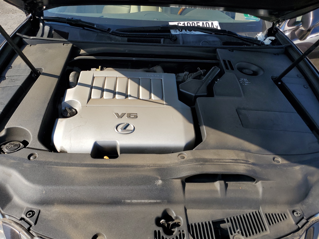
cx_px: 160
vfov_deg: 53.1
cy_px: 120
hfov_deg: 67.3
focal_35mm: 26
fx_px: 240
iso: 50
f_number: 1.5
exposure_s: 1/2000
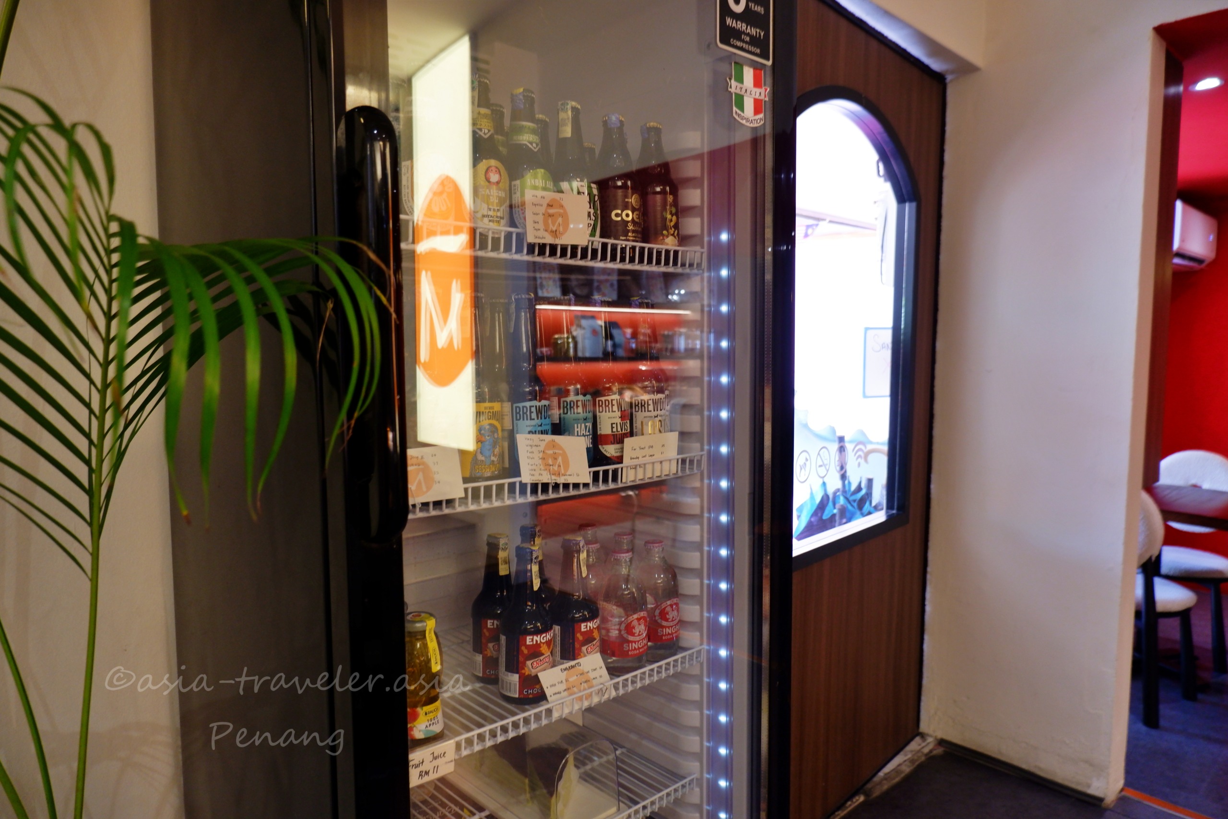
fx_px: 785
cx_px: 614
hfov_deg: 76.1
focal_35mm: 23
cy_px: 410
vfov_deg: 55.1
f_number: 3.5
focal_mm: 15
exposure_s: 1/45
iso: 400
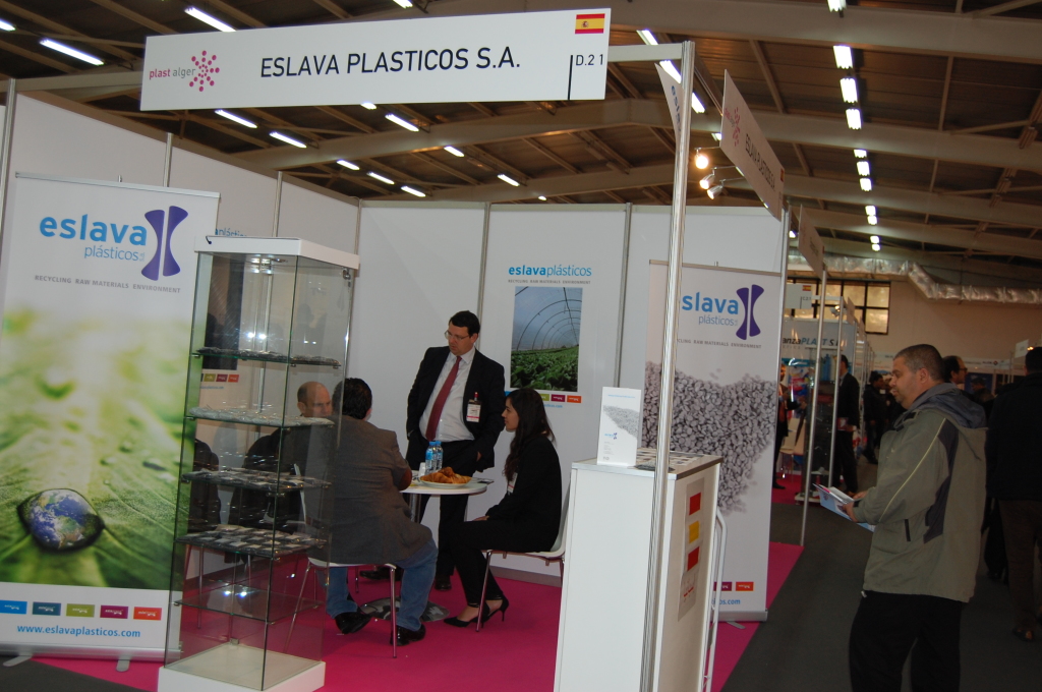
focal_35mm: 34
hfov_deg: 55.2
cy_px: 346
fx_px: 997
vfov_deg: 38.3
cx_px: 521
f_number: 3.8
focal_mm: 23
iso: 400
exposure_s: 1/60
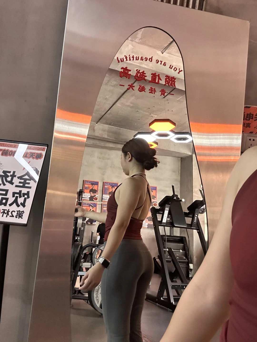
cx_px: 128
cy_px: 171
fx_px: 297
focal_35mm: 30
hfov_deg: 46.8
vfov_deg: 60.0
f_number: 1.9
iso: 200
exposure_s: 1/50
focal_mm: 2.69
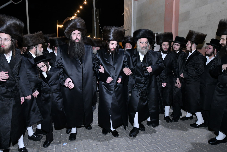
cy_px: 76
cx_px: 114
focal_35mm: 24
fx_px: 151
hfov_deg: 73.8
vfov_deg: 53.1
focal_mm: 24
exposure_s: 1/125
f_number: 5
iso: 2000
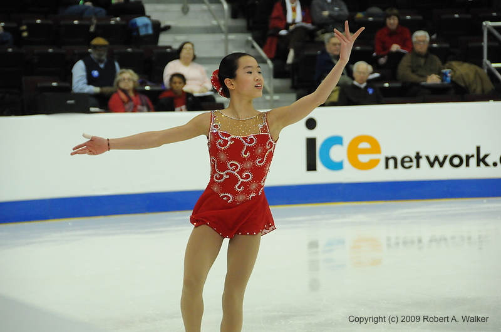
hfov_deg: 12.2
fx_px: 2335
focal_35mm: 168
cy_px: 166
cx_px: 250
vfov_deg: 8.1
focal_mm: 112
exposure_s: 1/800
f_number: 5.6
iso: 3200
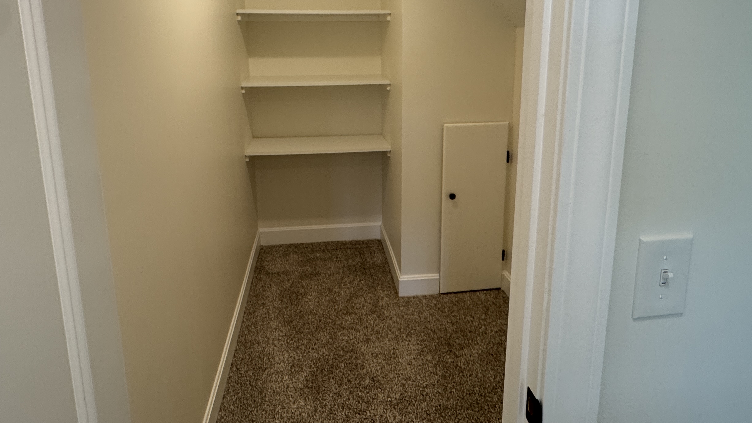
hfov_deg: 74.0
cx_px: 377
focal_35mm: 25
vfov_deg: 45.1
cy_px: 131
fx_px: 499
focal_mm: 2.22
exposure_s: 1/120
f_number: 2.2
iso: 200
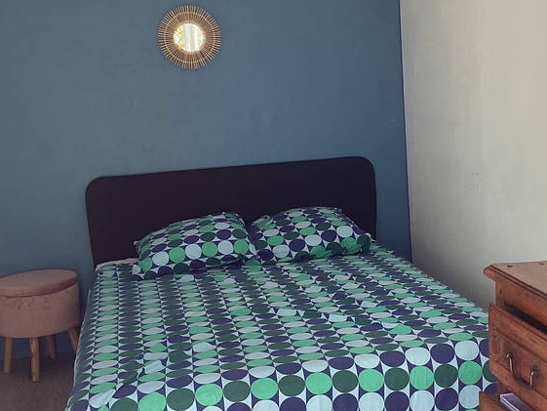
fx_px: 664
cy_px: 217
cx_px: 359
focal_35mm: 42
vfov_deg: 34.4
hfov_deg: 44.2
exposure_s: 1/100
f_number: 2.4
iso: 40
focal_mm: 3.3
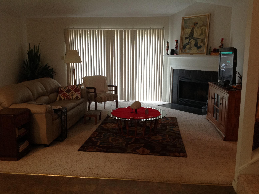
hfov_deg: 52.7
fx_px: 261
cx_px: 130
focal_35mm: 35
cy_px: 97
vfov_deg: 40.6
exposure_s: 1/15
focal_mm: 4.28
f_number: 2.4
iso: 160
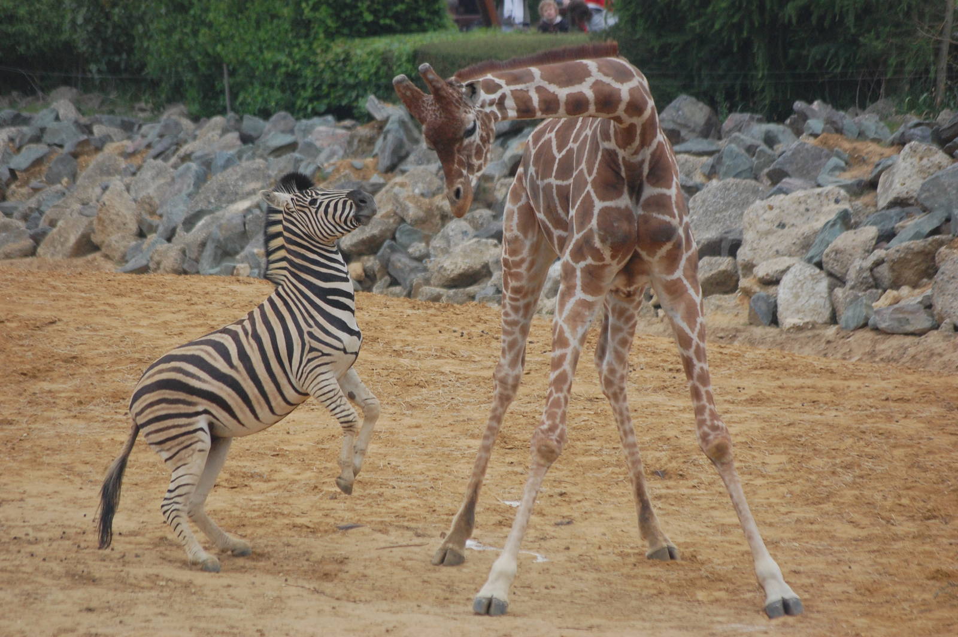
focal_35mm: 270
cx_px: 479
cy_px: 318
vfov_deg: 5.1
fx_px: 7179
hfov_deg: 7.6
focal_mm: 180
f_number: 5.6
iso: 800
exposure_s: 1/500
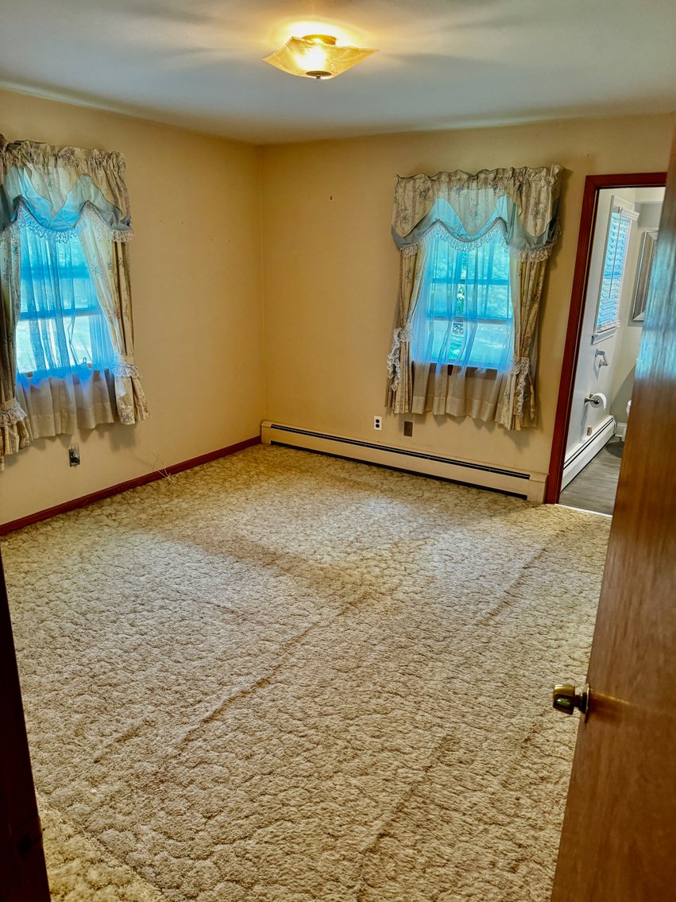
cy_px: 451
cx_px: 338
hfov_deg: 56.8
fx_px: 625
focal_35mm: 24
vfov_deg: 71.6
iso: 320
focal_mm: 6.76
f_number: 1.78
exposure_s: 1/60
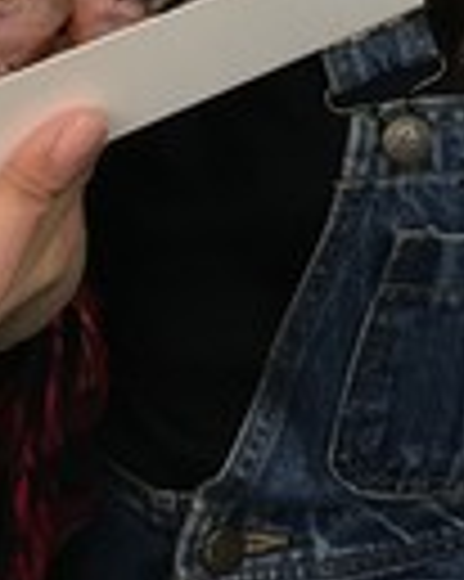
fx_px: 1701
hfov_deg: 14.9
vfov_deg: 17.8
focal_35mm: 99
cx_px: 581
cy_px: -234
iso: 100
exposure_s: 1/30
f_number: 2.2
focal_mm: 4.15
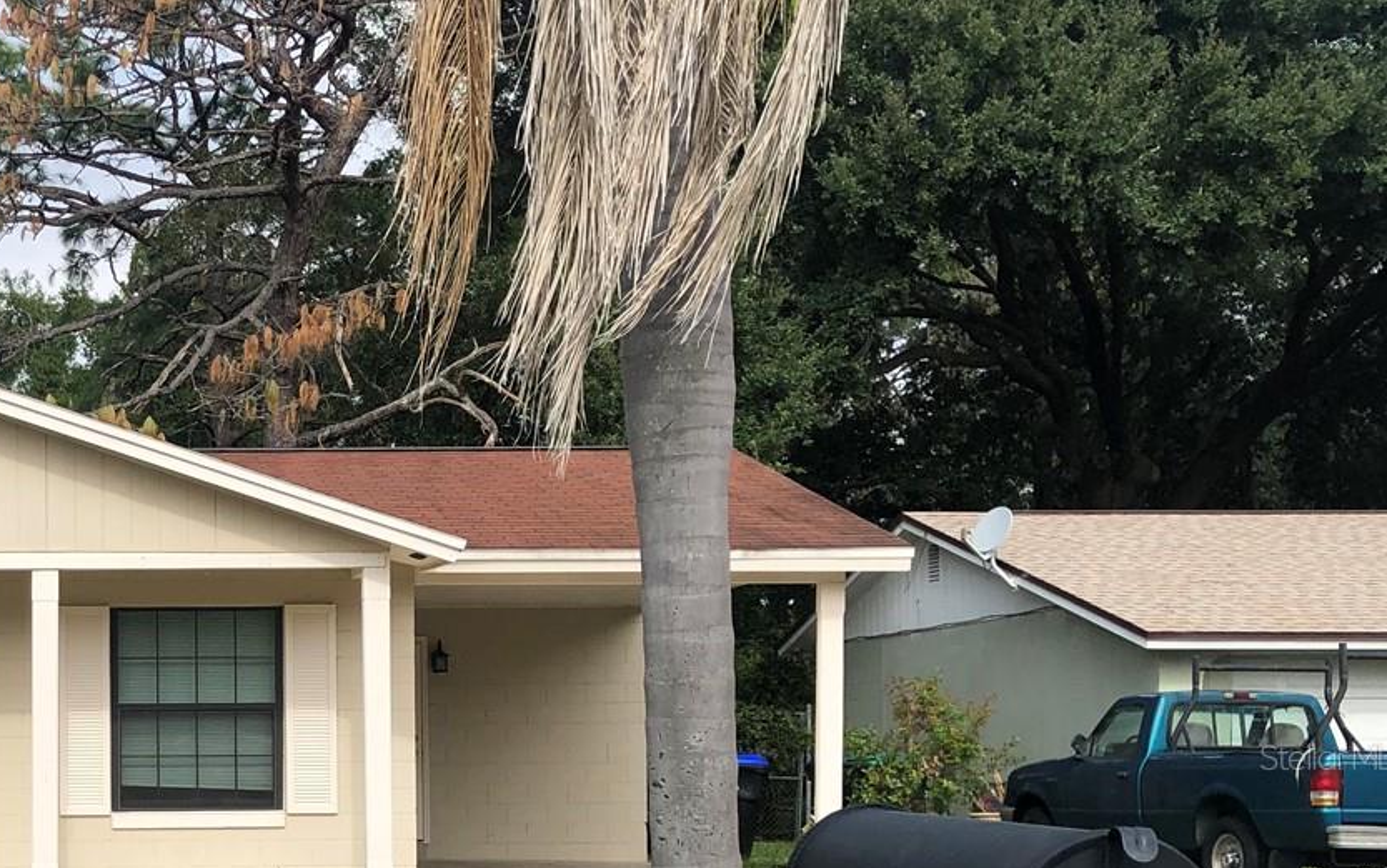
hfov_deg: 33.4
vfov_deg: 22.3
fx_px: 2155
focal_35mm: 57
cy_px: 756
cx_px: 85
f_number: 1.8
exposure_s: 1/1548
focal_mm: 4
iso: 20
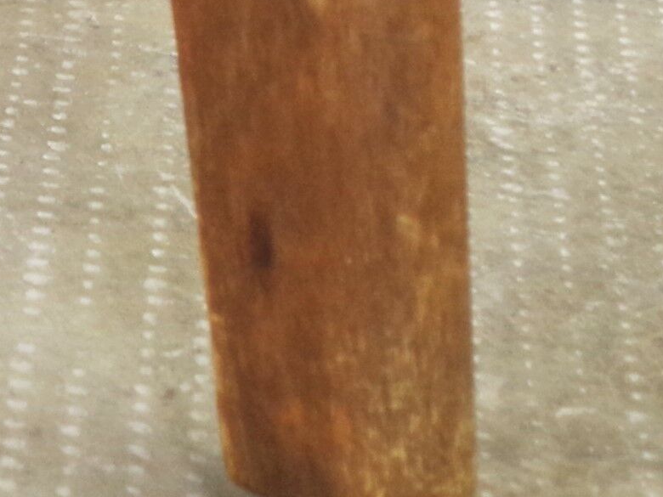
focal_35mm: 209
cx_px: -929
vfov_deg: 6.6
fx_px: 4003
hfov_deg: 8.6
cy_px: -892
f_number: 4
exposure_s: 1/60
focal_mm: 20
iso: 400
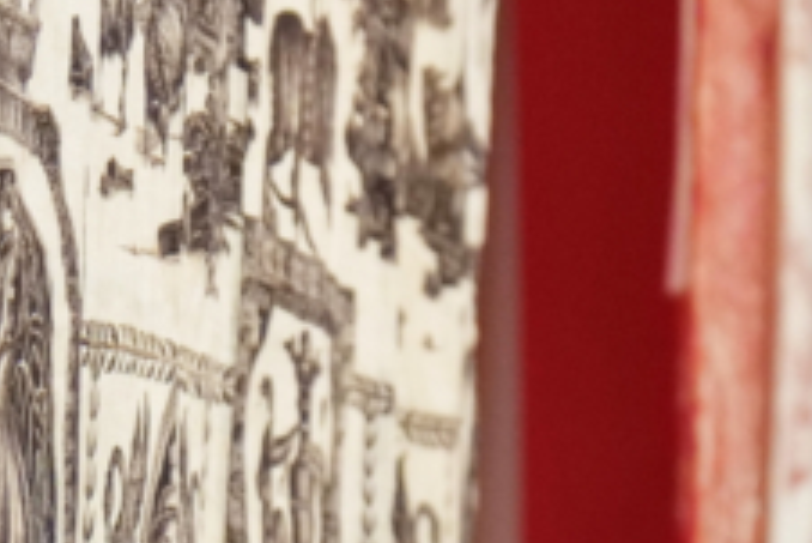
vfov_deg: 6.2
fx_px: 4943
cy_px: 725
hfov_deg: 9.2
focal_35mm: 219
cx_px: 1139
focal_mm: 48
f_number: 5.2
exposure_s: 1/60
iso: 6400
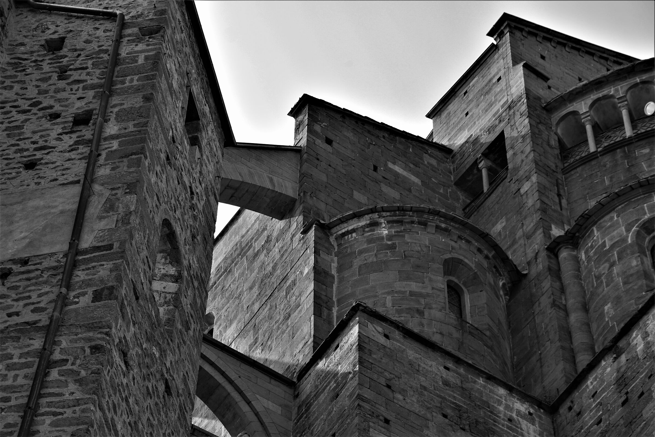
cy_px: 218
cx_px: 328
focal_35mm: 105
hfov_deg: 19.5
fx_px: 1910
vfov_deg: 13.0
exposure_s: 1/200
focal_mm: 70
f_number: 6.3
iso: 100
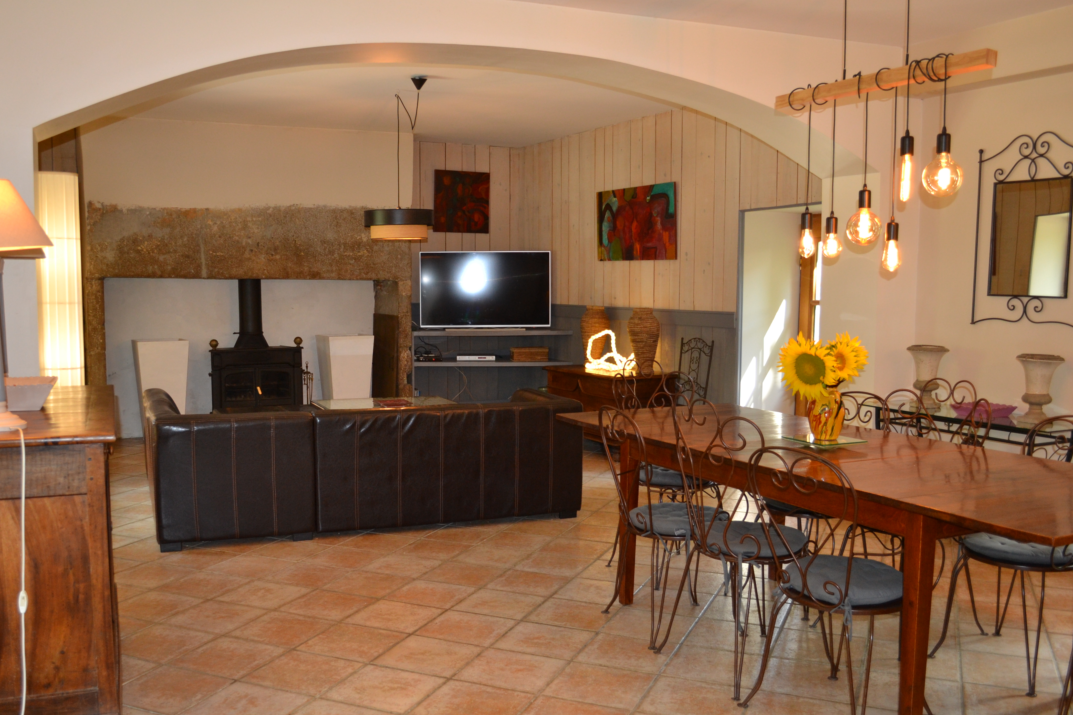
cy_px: 378
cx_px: 493
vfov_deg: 40.0
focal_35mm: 33
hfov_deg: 57.1
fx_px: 984
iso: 450
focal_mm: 20
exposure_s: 1/60
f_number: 3.8
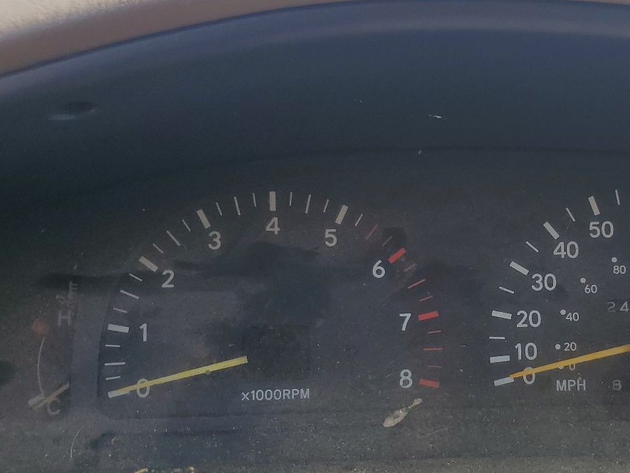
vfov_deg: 30.7
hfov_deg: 38.7
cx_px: 516
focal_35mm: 47
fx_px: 856
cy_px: 313
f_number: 1.5
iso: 50
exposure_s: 1/323
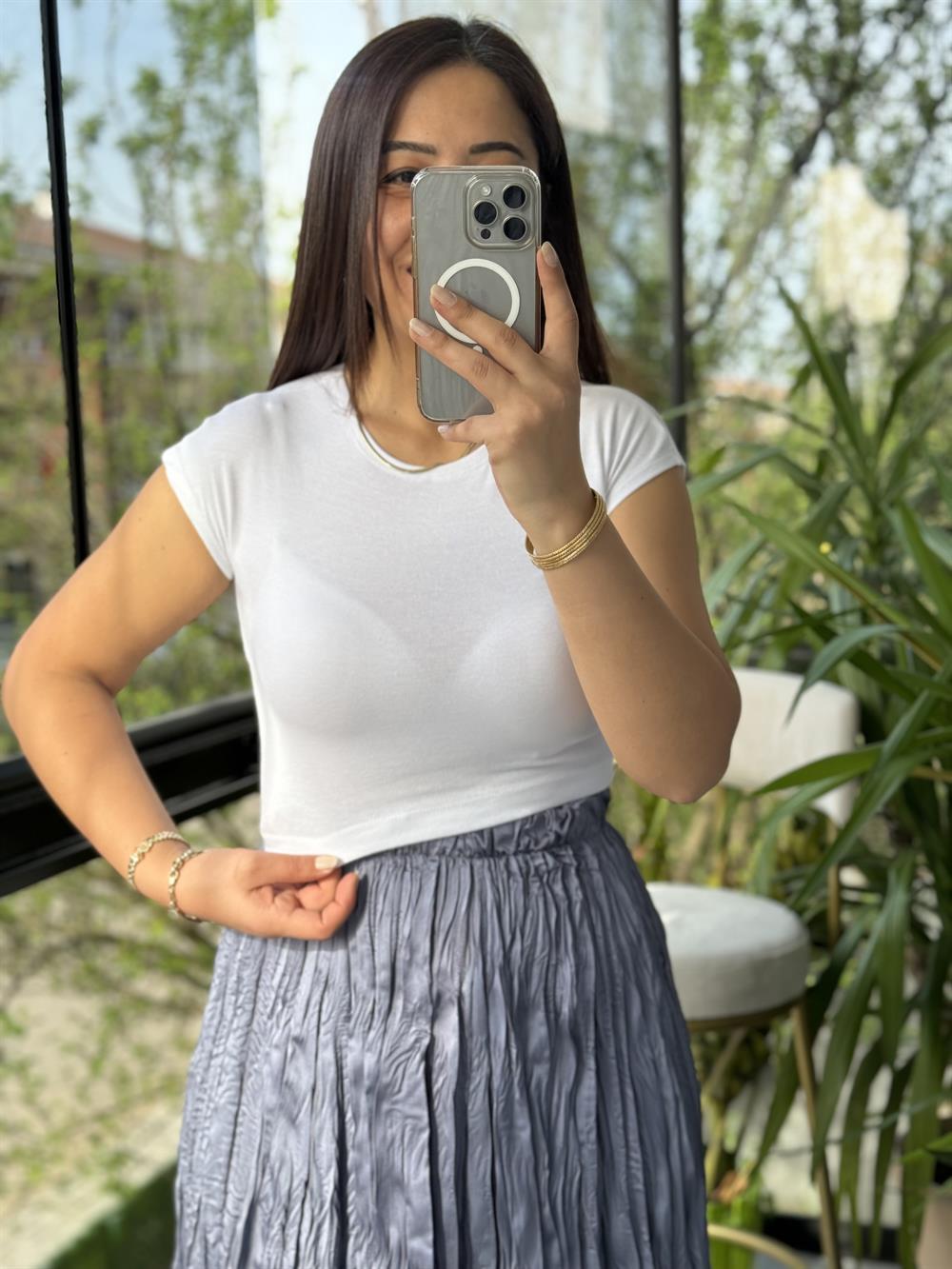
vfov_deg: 39.7
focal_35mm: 48
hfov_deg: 30.3
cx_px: 476
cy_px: 634
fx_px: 1760
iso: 64
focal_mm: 6.86
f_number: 1.78
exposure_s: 1/312
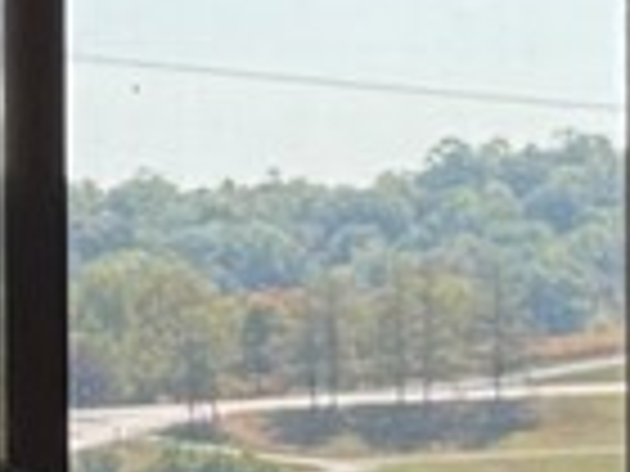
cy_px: 463
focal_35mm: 352
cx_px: -220
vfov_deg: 4.2
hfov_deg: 5.6
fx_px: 6406
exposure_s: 1/906
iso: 64
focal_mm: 6.76
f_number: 1.78
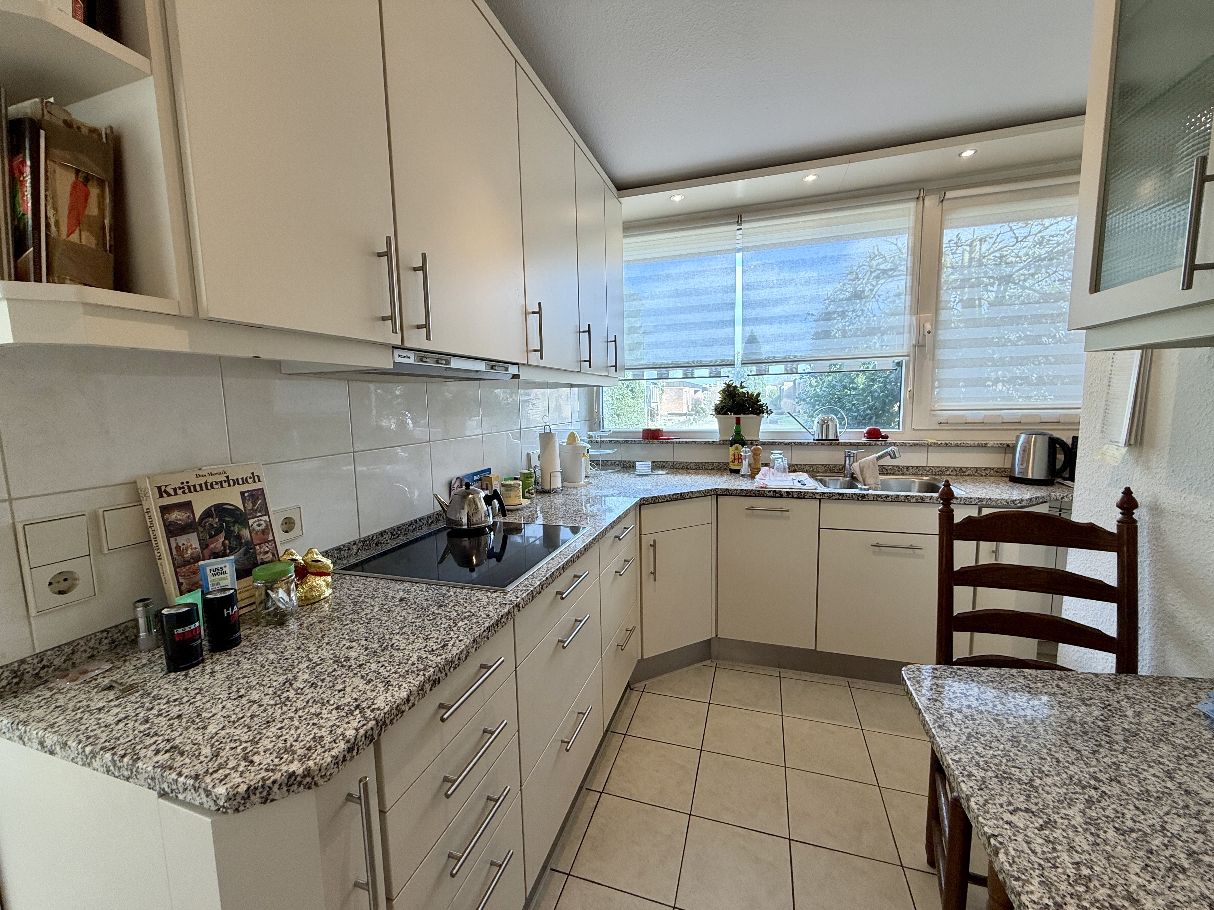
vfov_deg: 85.7
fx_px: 491
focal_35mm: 14
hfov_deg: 102.1
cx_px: 607
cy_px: 455
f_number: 2.2
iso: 100
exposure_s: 1/100
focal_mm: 2.22
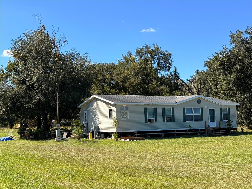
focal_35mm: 48
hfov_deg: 39.7
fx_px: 349
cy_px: 94
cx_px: 126
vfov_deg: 30.3
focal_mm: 6.76
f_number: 1.78
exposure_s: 1/3226
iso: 64
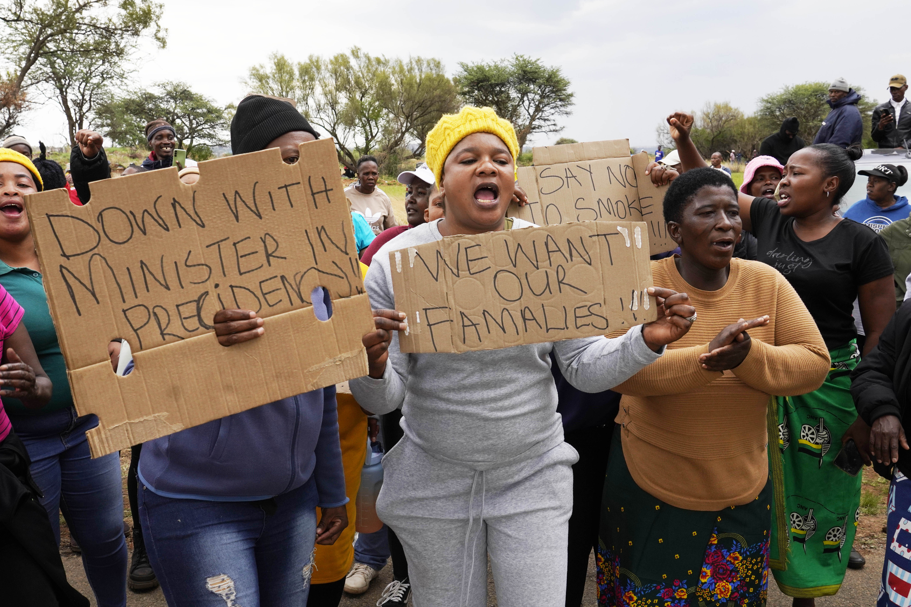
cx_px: 456
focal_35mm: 36
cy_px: 304
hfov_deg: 53.1
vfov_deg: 36.9
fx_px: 911
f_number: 7.1
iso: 400
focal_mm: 24
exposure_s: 1/500
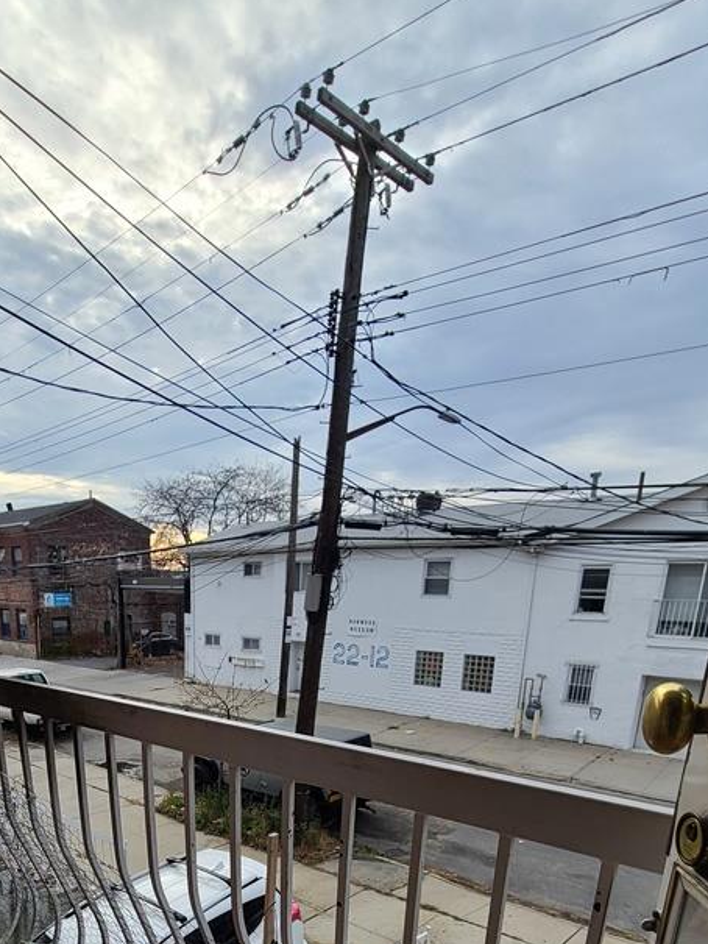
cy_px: 765
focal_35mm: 22
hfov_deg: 59.3
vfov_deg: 68.5
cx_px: 220
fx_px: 600
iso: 50
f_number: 2.2
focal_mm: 2.2
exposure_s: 1/612
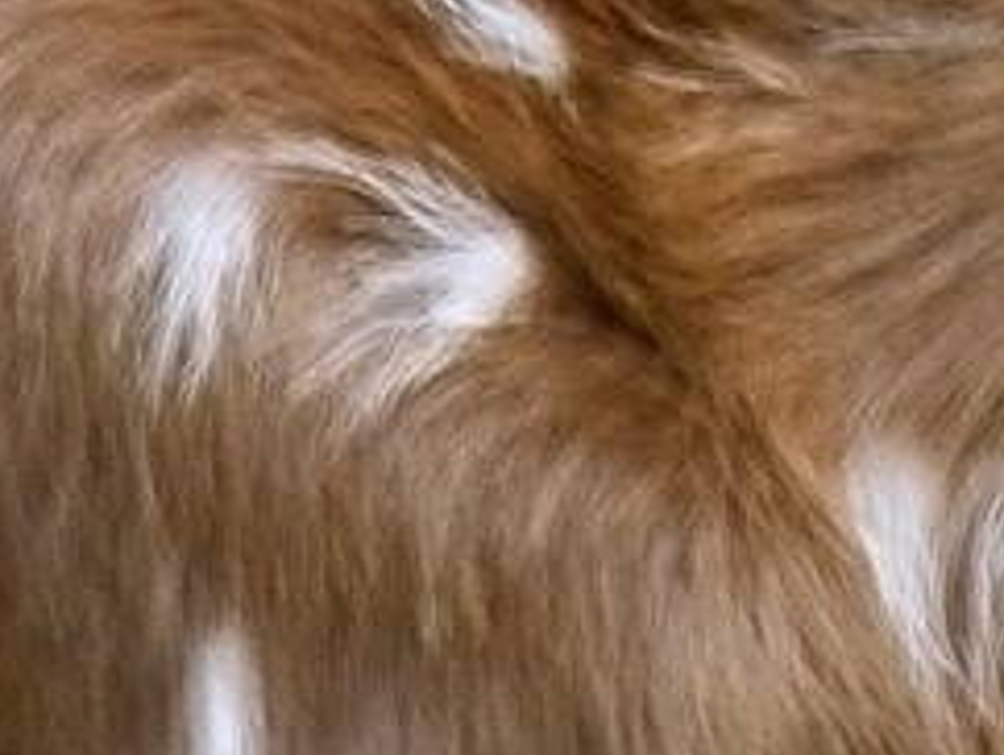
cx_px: 2672
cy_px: -303
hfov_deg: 0.8
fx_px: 73424
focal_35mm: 2529
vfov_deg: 0.6
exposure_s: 1/40
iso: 400
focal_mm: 69
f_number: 4.2
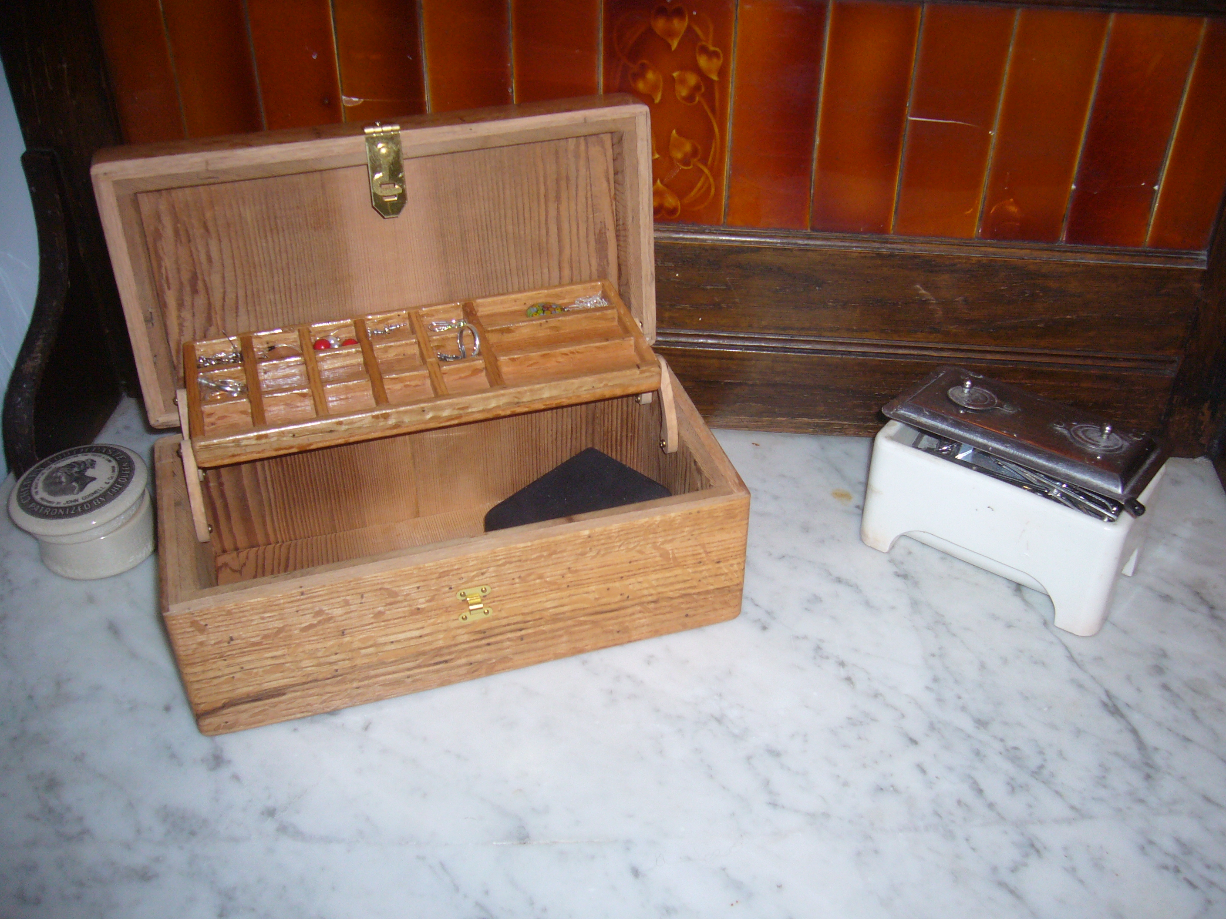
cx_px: 613
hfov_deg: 52.6
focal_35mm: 35
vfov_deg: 40.7
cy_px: 460
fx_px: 1240
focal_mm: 5.8
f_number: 2.8
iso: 100
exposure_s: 1/30
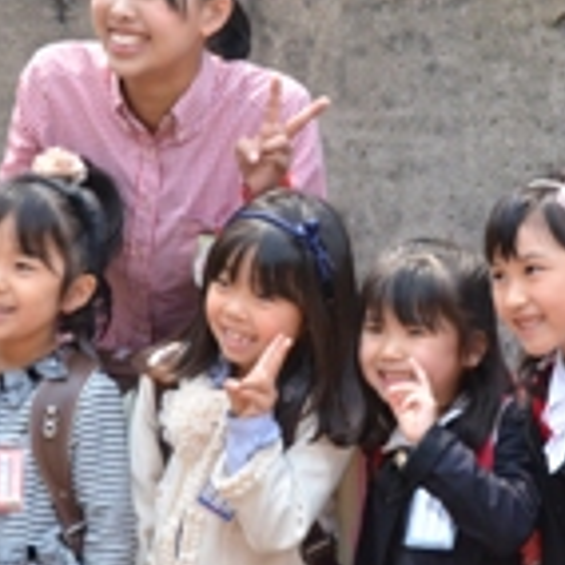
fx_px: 4288
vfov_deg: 7.5
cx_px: 342
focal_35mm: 232
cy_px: 284
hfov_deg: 7.5
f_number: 8
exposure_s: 1/1000
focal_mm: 65
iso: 2500
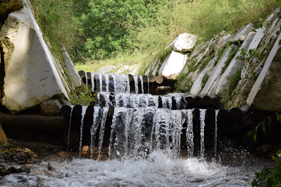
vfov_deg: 10.2
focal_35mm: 135
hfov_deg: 15.2
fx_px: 1054
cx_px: 118
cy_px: 87
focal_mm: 70
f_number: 6.3
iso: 200
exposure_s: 1/320
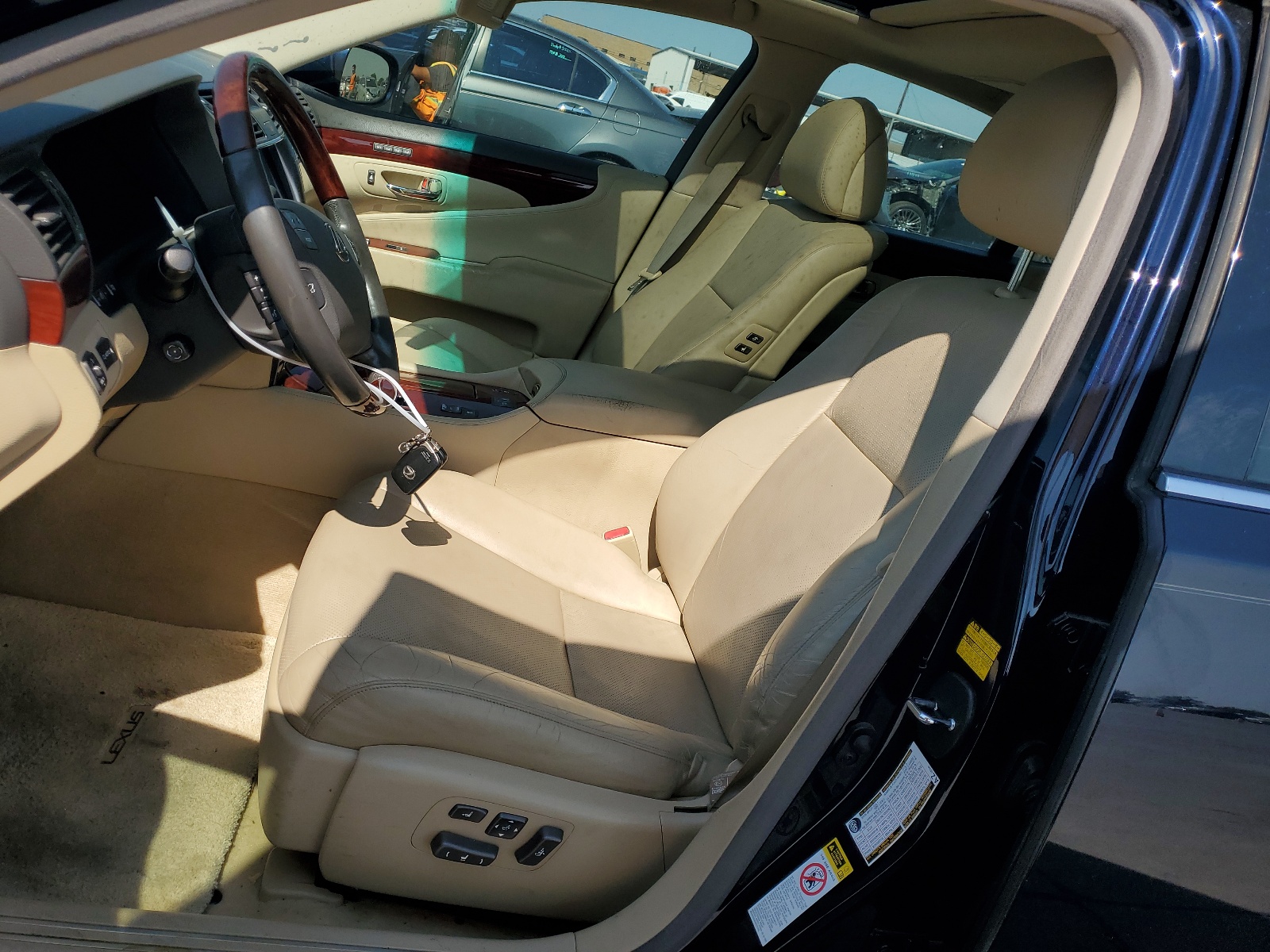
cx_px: 635
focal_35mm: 26
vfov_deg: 53.1
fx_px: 954
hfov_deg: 67.3
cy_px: 476
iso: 50
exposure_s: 1/3333
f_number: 1.5
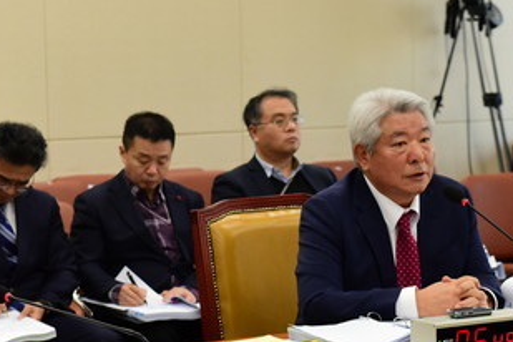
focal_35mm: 136
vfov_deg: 10.1
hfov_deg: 15.0
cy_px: 224
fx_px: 1938
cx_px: 400
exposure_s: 1/400
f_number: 5.6
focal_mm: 70
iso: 3200
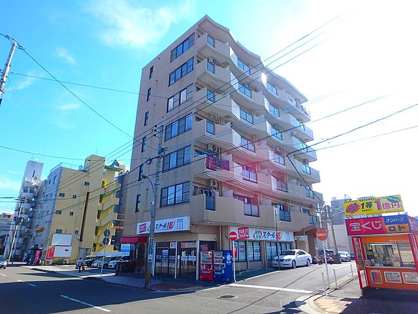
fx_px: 254
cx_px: 209
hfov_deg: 79.0
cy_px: 157
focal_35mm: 21
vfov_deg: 63.4
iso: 125
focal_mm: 3.7
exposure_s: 1/640
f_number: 3.5
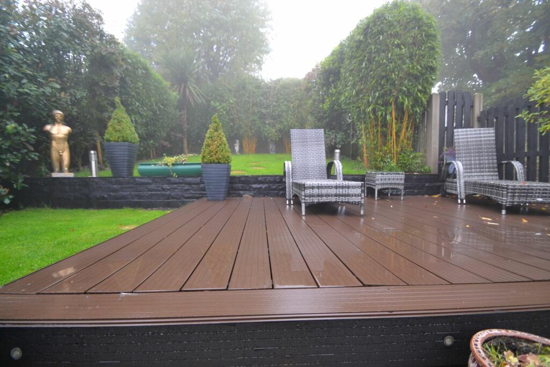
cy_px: 184
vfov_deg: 77.3
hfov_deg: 100.4
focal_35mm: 15
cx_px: 275
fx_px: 229
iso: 720
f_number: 3.5
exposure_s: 1/60
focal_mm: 10
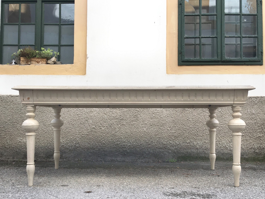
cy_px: 100
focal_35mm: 29
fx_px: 222
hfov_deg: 61.7
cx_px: 132
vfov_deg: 48.2
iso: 25
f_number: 2.2
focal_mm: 4.15
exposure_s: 1/484
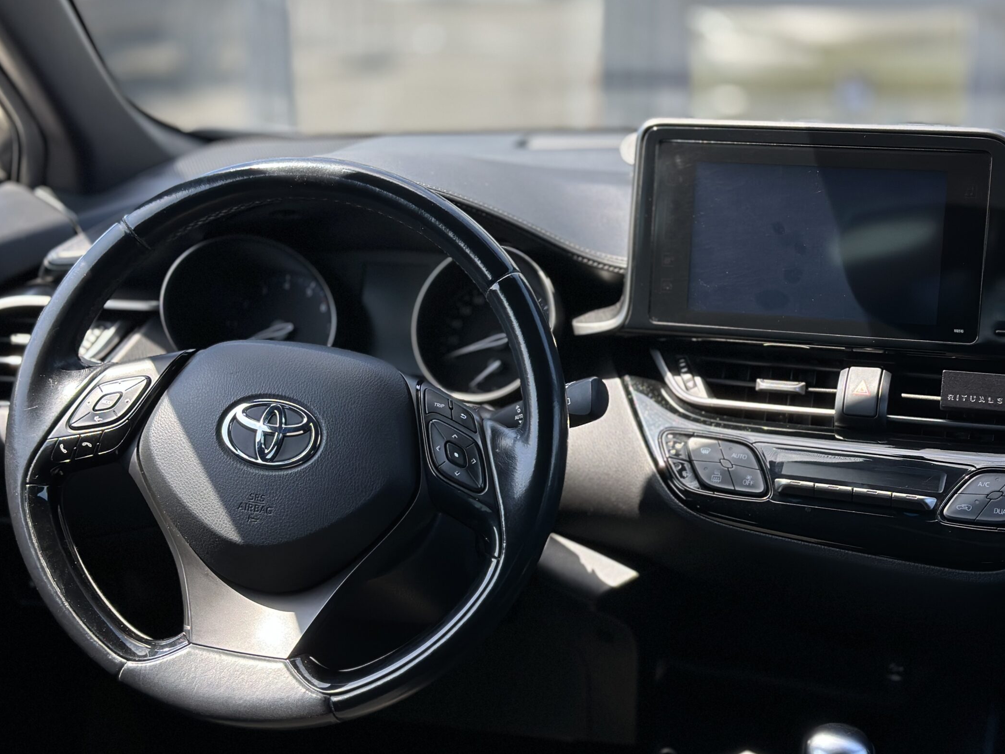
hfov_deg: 32.6
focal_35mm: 59
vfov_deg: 24.8
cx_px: 593
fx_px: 1713
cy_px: 363
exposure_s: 1/590
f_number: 1.78
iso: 80
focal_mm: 6.86
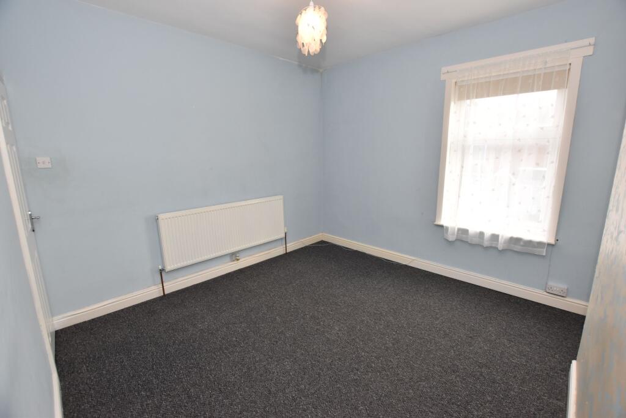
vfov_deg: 77.3
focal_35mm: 15
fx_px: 261
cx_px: 313
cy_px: 209
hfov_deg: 100.4
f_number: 4.5
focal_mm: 10
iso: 800
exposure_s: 1/160
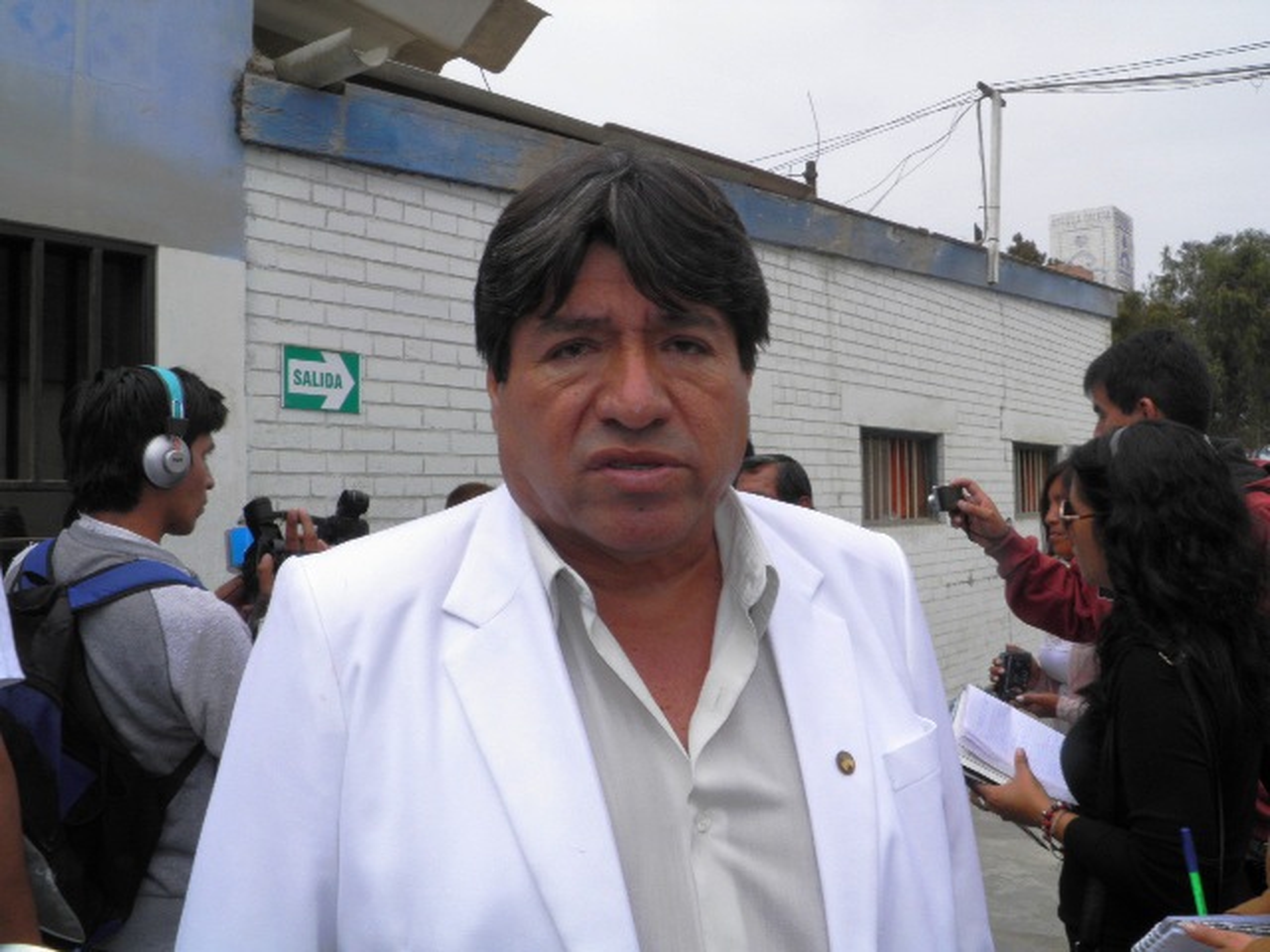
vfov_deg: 46.8
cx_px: 635
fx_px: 1101
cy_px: 476
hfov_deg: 60.0
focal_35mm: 30
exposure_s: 1/200
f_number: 8.4
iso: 50
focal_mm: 5.5
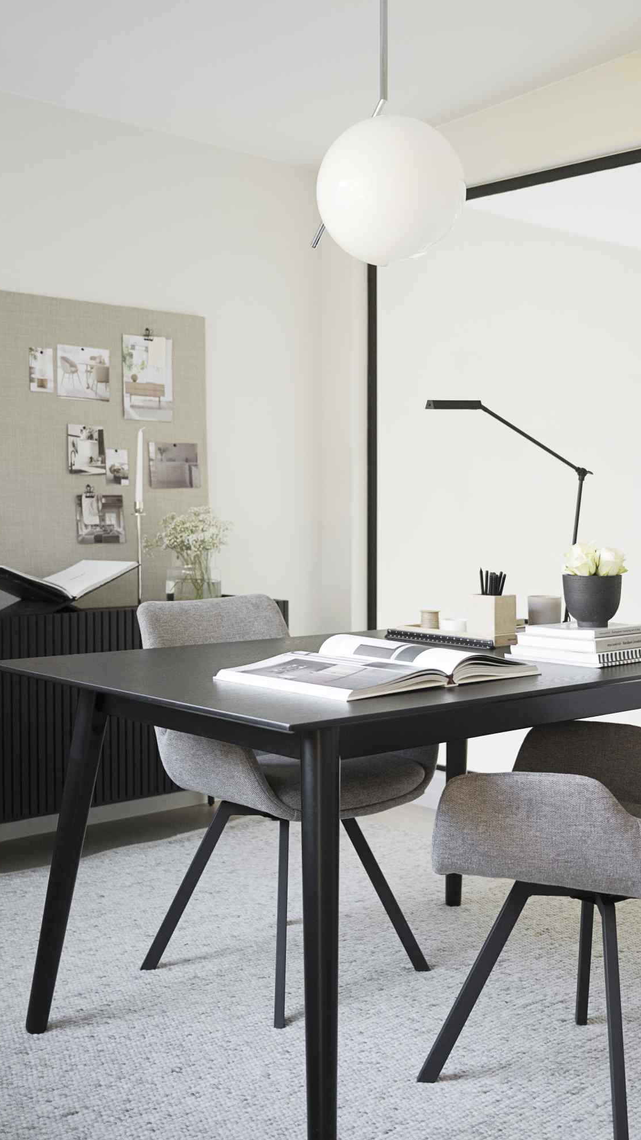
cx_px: 319
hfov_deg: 29.0
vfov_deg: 49.4
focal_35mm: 41
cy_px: 571
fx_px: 1239
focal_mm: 39
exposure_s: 1/80
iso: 1600
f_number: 4
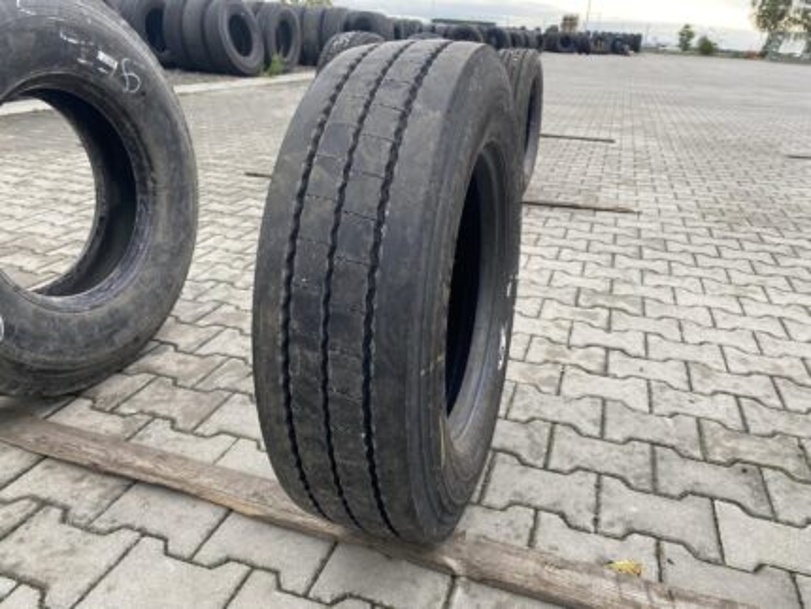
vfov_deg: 53.1
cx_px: 406
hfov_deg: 67.3
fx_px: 609
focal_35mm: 26
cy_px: 304
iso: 64
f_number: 1.8
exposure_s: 1/122
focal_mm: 4.25
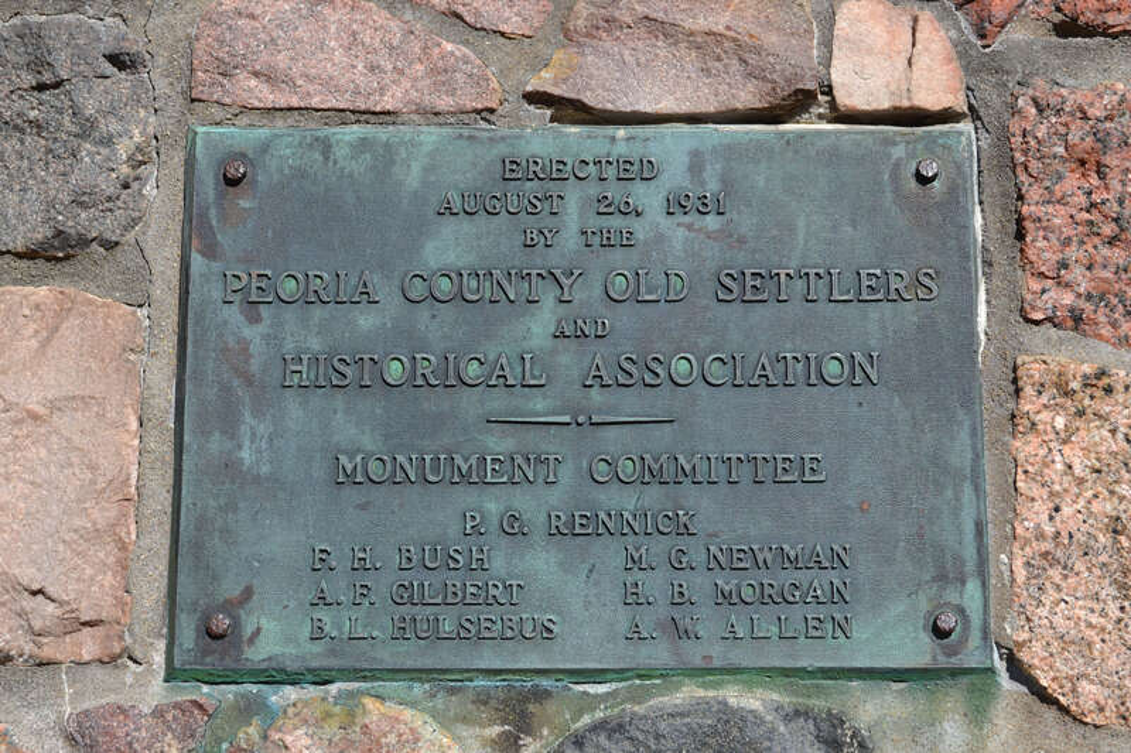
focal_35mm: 60
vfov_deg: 22.6
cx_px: 566
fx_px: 1884
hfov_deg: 33.4
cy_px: 376
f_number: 8
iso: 100
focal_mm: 40
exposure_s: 1/250
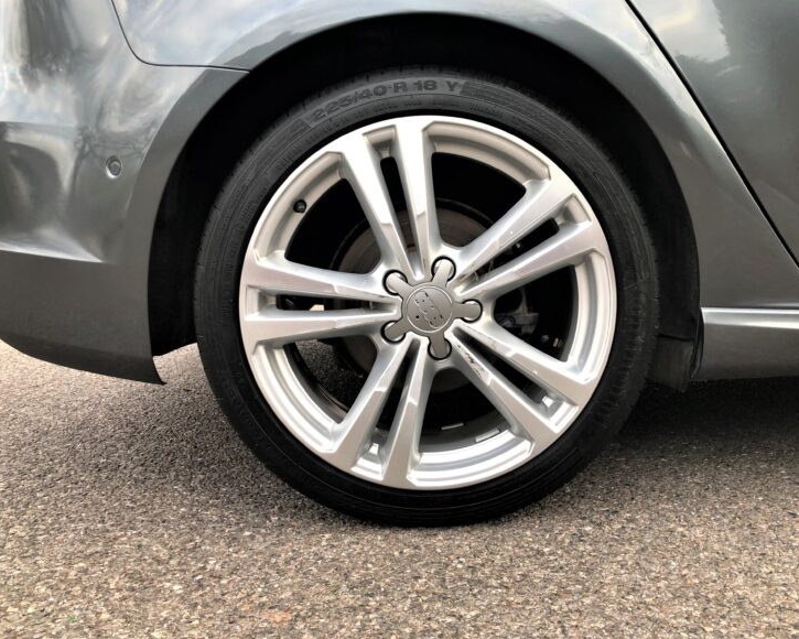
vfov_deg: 48.5
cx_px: 414
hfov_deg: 58.8
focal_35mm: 30
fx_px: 709
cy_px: 320
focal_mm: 4
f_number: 1.8
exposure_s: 1/40
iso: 25
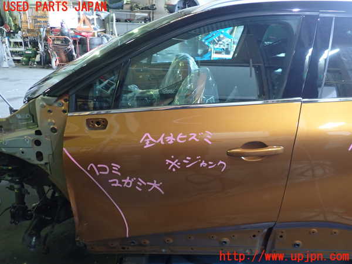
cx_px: 176
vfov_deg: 46.8
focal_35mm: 30
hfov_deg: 60.0
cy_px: 132
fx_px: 305
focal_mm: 5.4
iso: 320
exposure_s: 1/30
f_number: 2.3
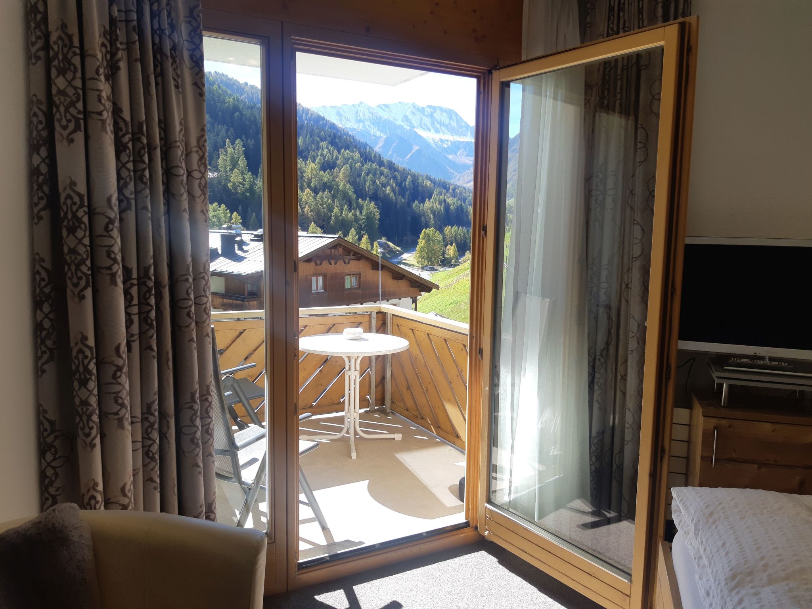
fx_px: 610
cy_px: 304
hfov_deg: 67.3
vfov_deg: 53.1
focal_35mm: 26
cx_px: 406
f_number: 1.7
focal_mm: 3.93
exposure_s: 1/100
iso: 40
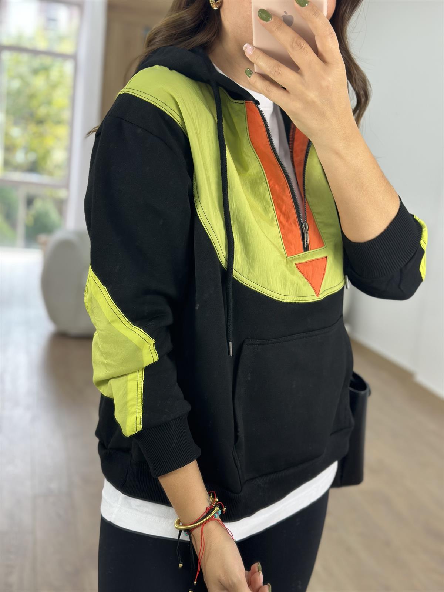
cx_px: 222
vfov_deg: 39.7
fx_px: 821
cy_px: 296
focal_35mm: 48
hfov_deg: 30.3
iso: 64
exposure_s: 1/100
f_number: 1.78
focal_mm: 6.86
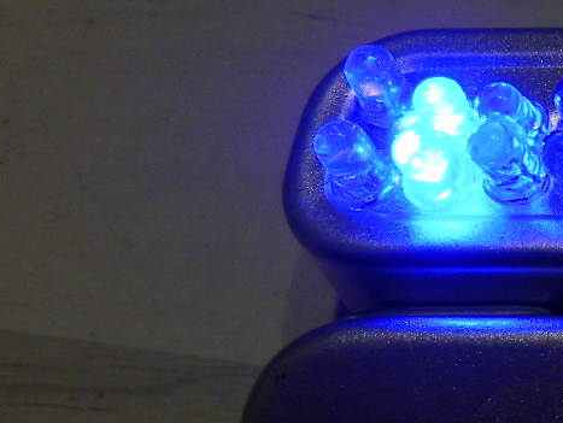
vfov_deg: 16.6
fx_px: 1449
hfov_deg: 18.3
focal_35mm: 89
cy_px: 299
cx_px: 955
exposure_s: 1/30
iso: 100
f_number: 2.8
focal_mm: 4.6
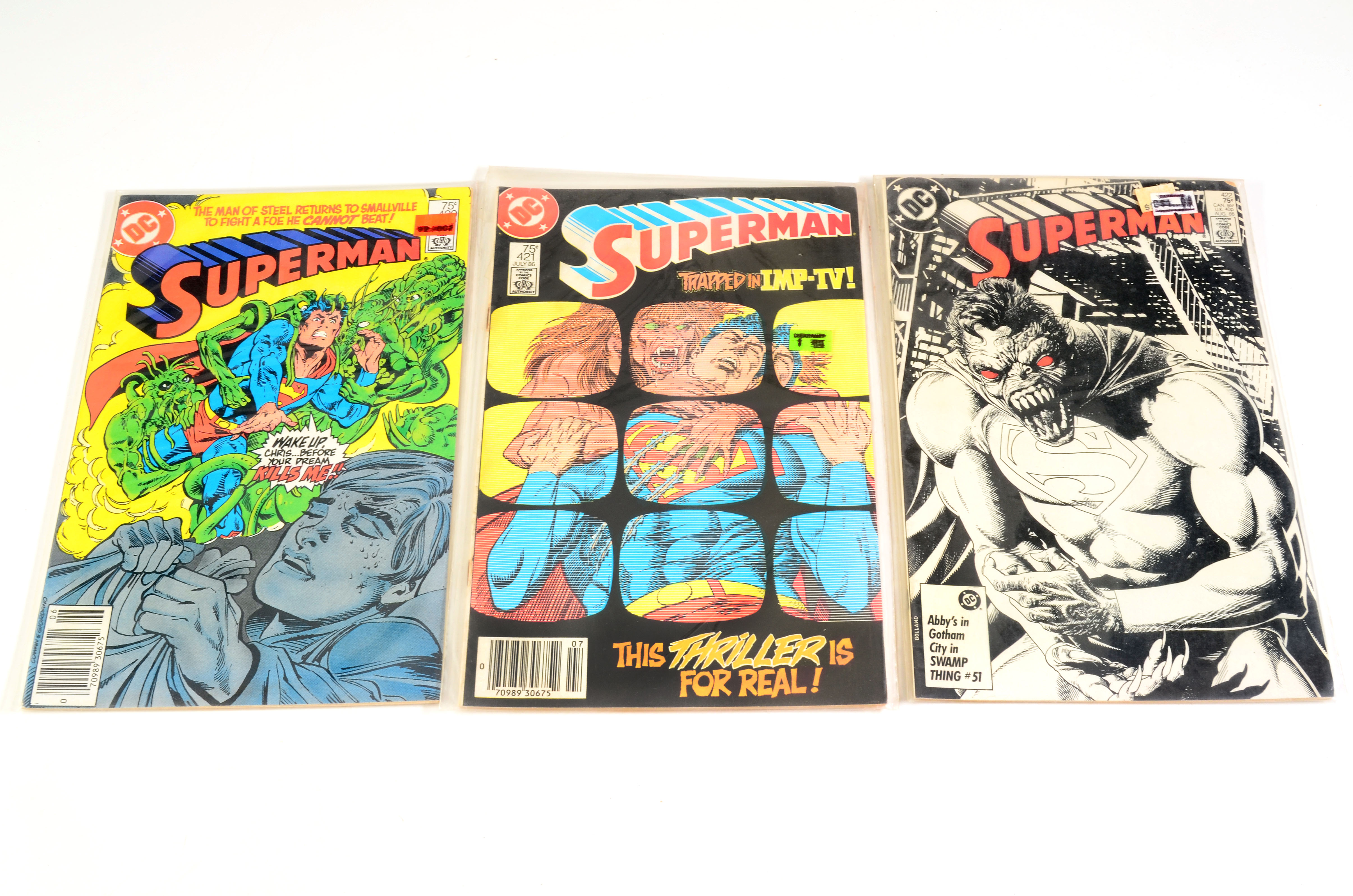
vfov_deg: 34.1
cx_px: 676
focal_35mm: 39
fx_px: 1463
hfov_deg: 49.6
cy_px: 448
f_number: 14
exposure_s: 1/160
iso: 200
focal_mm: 26
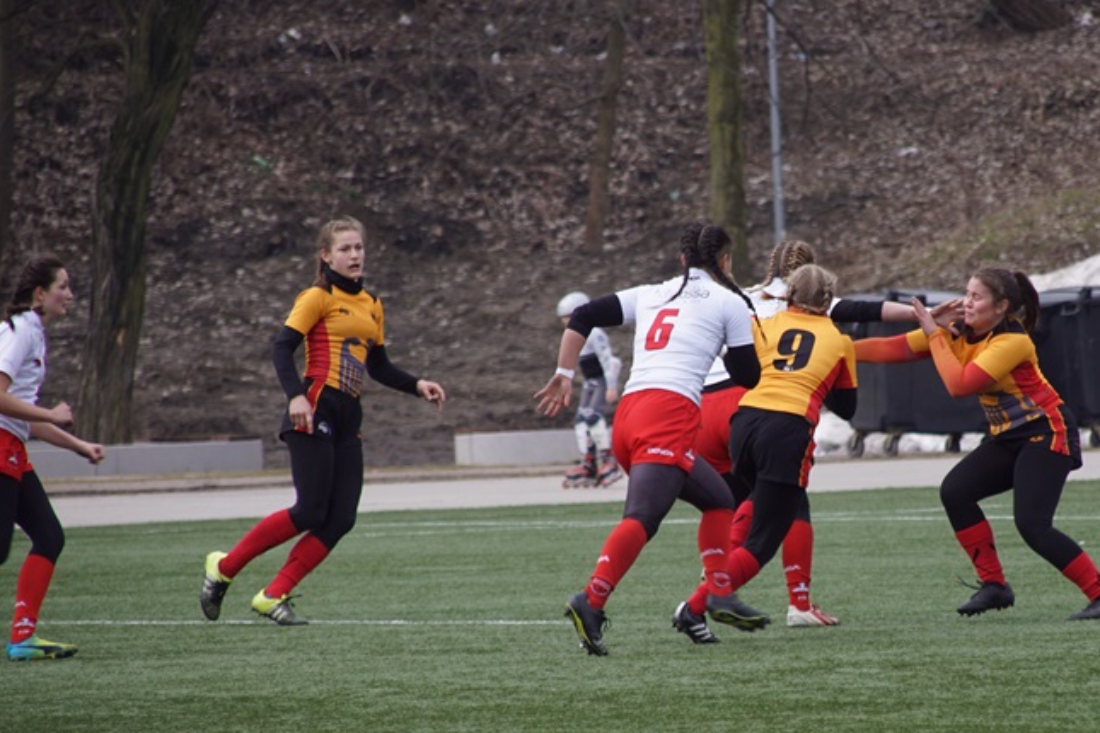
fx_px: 11366
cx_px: 762
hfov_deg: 5.5
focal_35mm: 372
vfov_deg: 3.7
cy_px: 441
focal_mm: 160
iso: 160
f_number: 6.3
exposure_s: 1/250
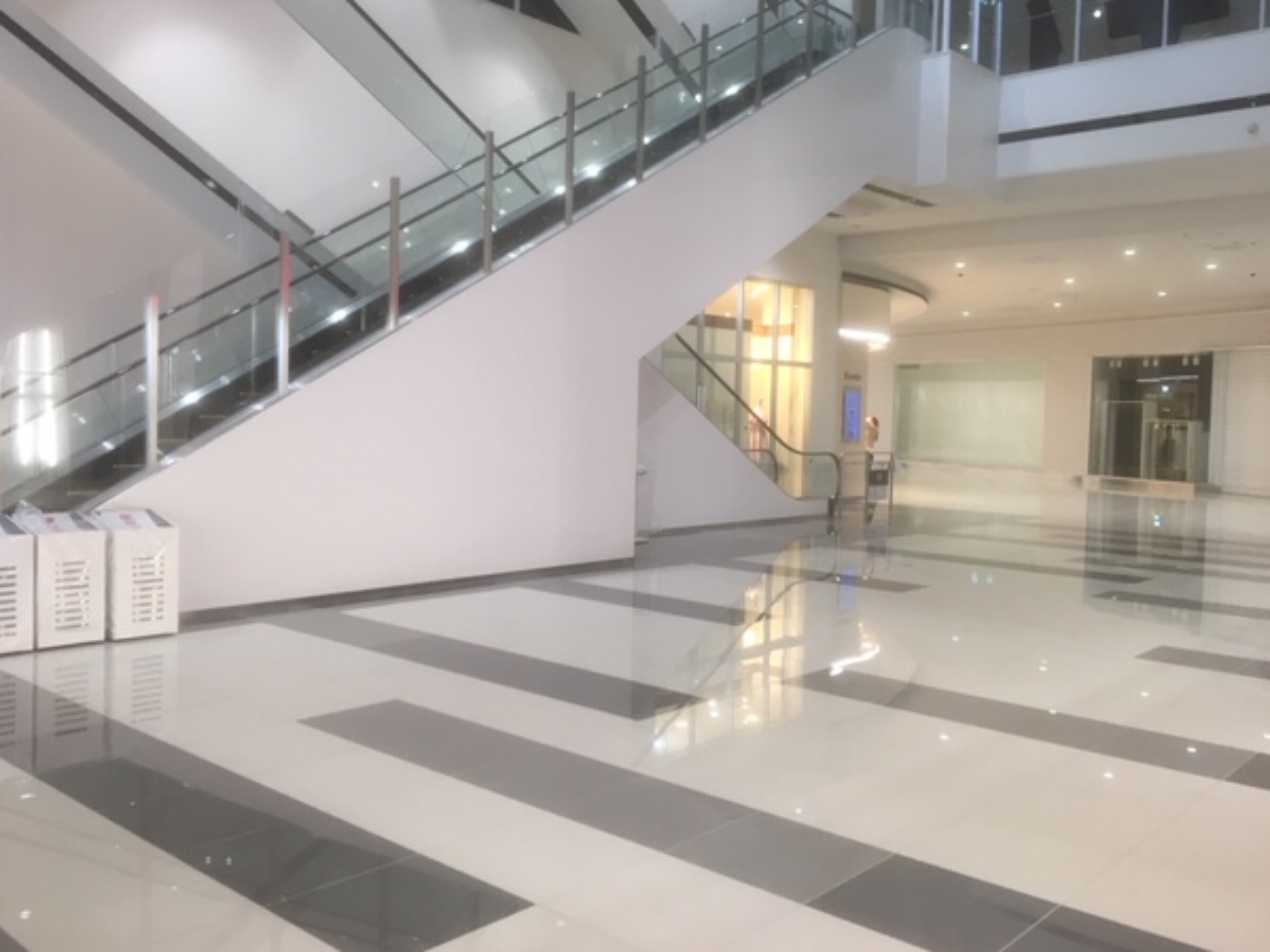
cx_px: 664
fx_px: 1137
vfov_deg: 45.4
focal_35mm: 31
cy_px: 460
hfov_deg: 58.3
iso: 64
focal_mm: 4.15
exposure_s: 1/30
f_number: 2.2
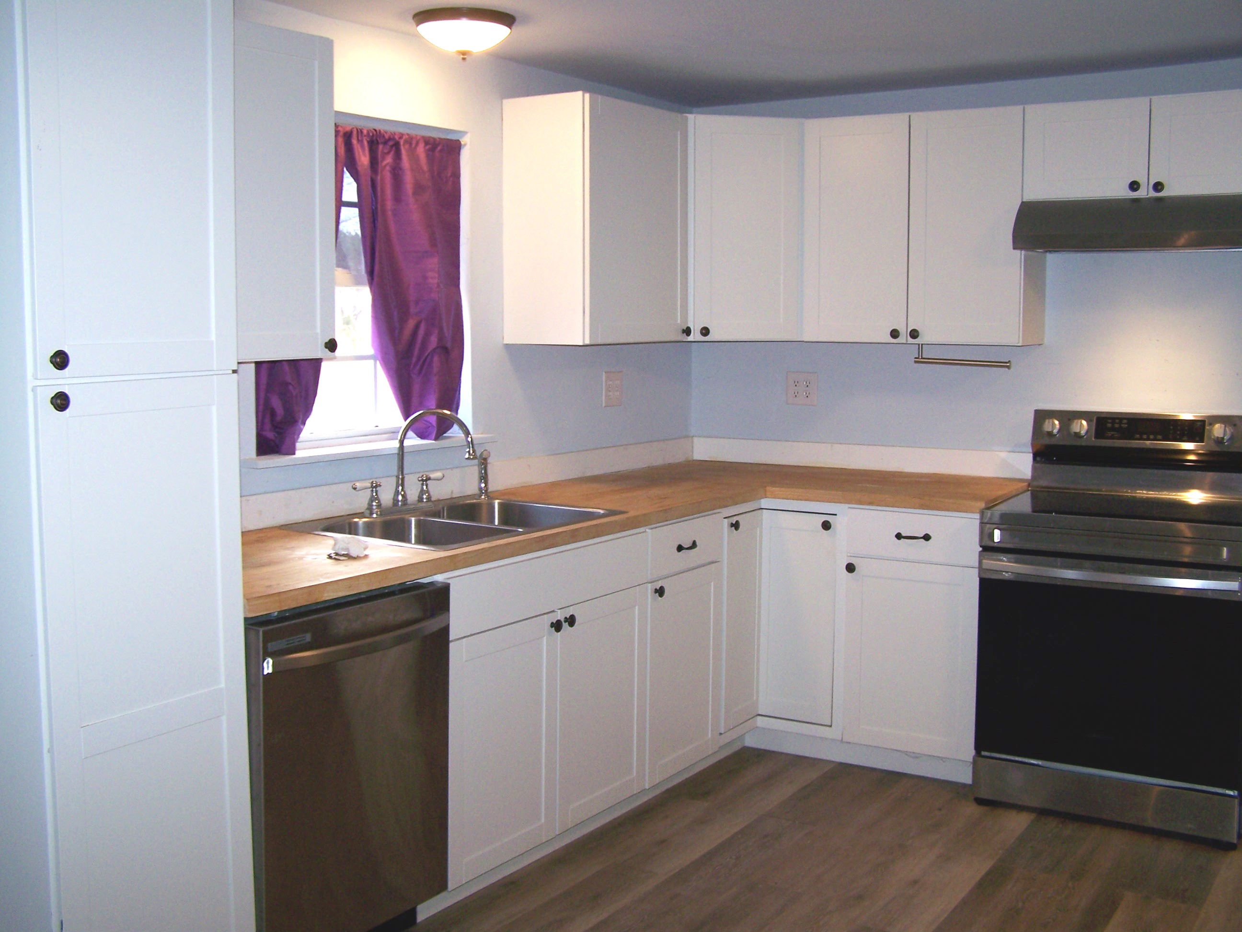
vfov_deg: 37.7
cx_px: 621
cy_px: 466
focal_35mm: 38
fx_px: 1363
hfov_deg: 49.0
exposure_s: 1/60
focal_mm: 6.3
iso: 80
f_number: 2.8
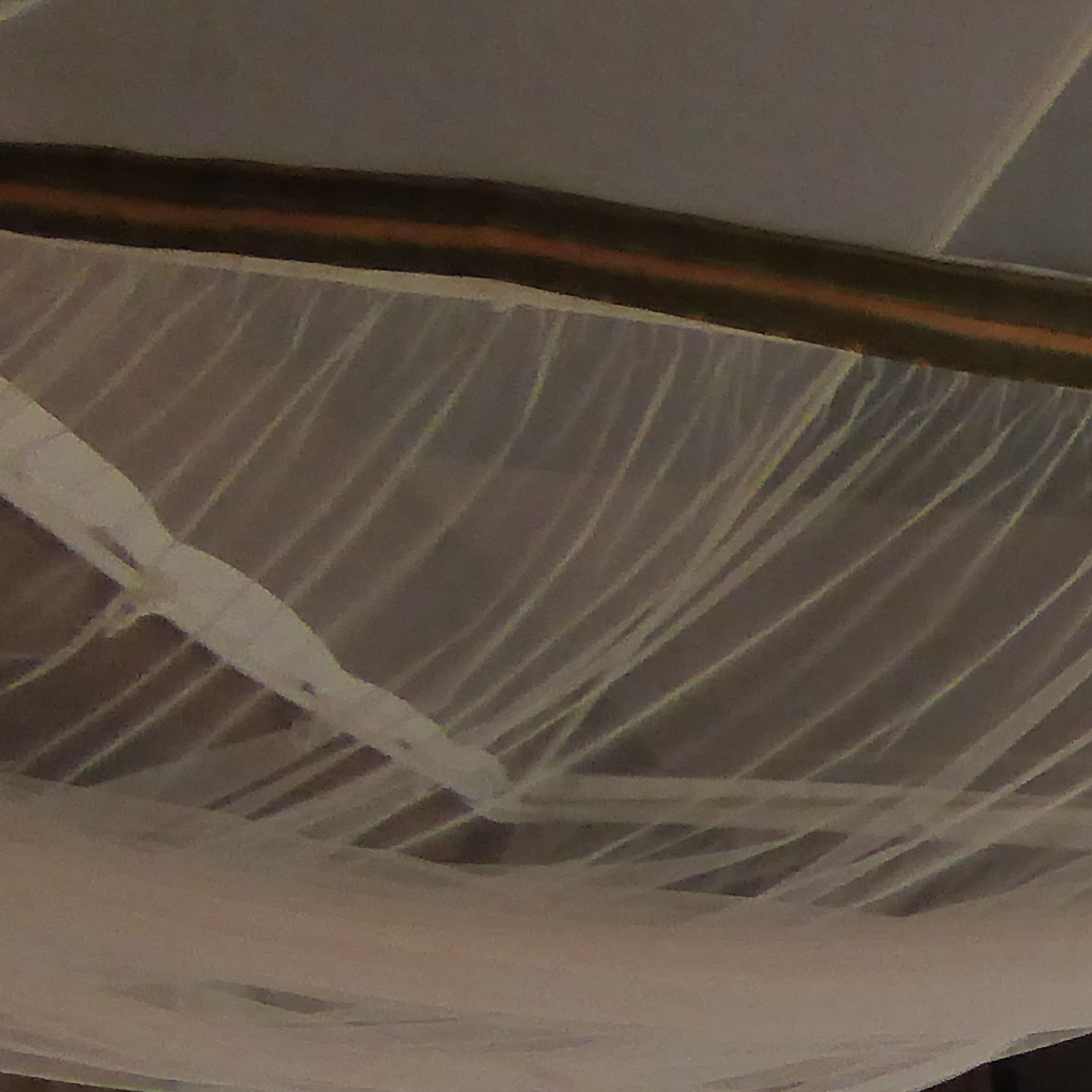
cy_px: 1669
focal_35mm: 99
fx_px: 3533
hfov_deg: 14.2
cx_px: 2281
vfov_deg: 16.0
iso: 250
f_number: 3.3
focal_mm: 4.3
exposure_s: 1/100
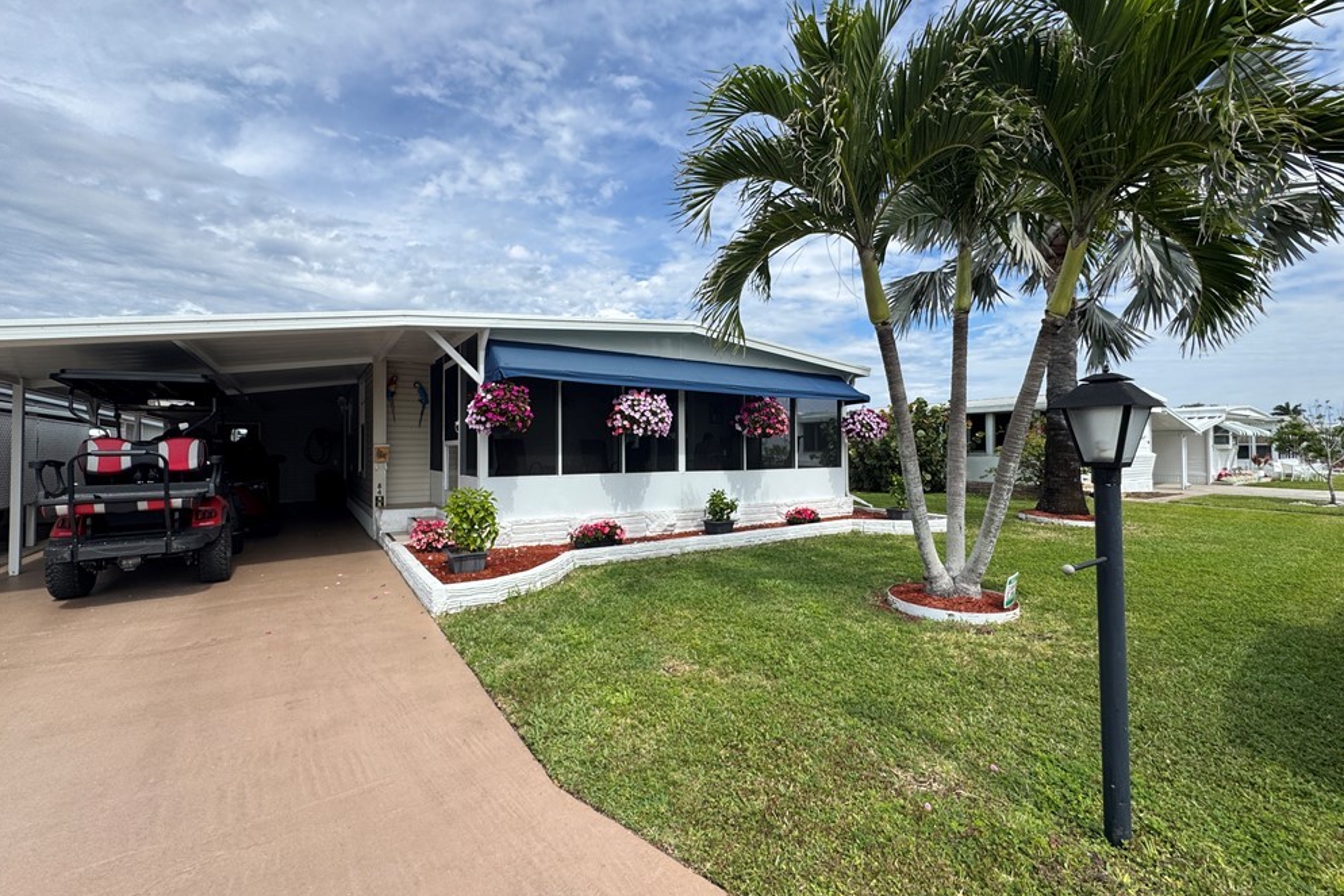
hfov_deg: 100.4
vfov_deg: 77.3
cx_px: 657
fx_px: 560
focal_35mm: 15
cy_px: 443
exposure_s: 1/1567
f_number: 2.2
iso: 50
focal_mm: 2.22
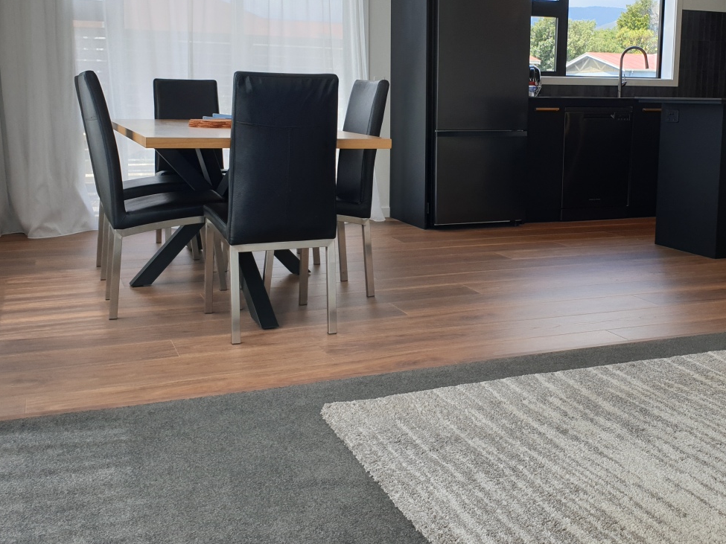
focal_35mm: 40
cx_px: 432
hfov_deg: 46.6
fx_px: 839
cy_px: 195
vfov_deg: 35.7
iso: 50
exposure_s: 1/255
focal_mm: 4.3
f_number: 2.4
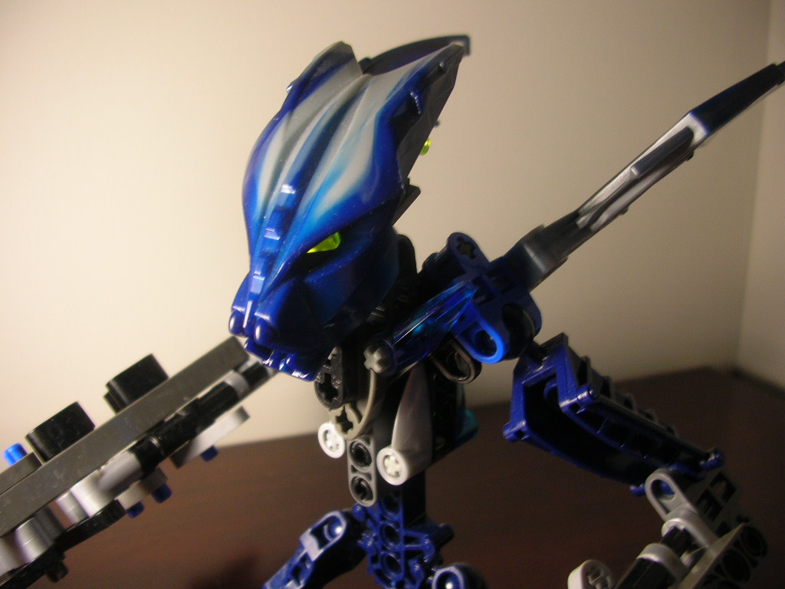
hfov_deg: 52.6
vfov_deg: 40.7
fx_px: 794
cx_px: 392
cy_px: 294
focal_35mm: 35
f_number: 2.8
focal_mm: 5.8
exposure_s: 1/30.1
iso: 50
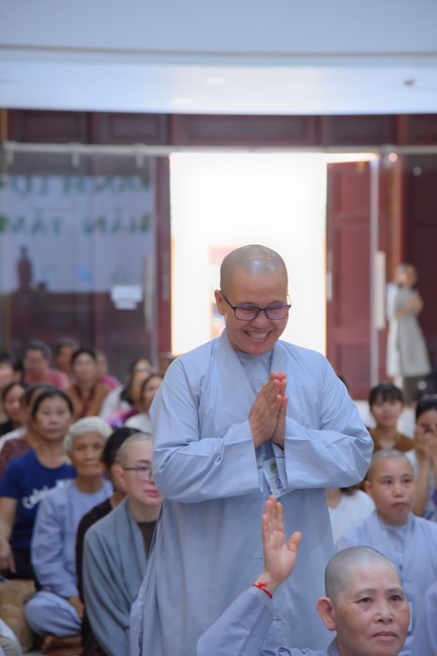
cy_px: 328
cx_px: 218
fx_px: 2186
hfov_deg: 11.4
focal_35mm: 120
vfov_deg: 17.1
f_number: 5
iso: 1600
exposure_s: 1/125
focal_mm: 120
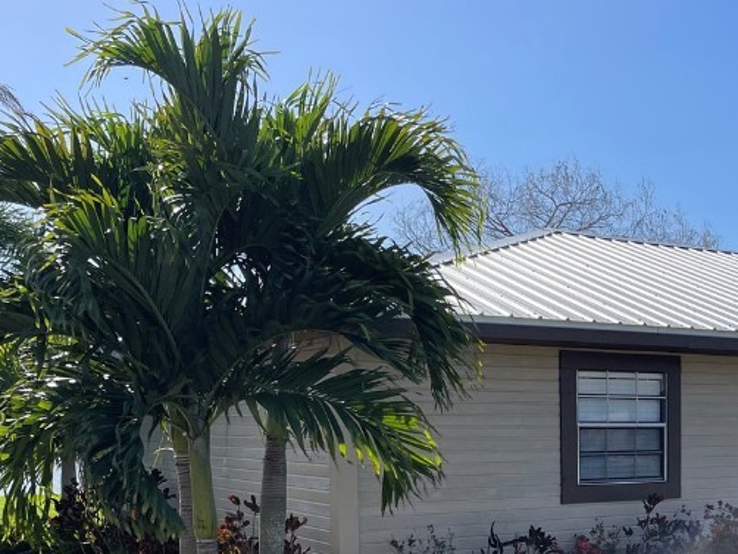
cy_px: 501
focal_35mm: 53
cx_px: 710
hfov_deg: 33.5
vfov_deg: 26.6
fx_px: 1130
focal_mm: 4.2
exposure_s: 1/3861
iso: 50
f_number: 1.6
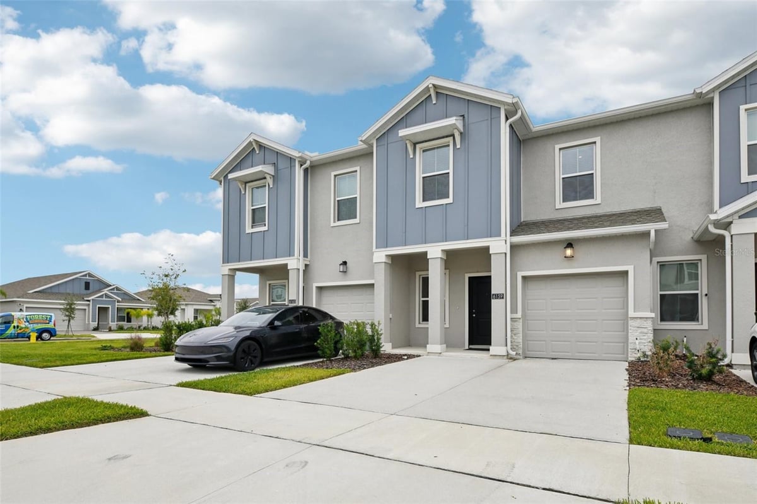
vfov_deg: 64.5
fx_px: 399
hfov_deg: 86.9
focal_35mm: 19
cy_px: 252
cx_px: 378
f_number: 8
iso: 400
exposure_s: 1/800
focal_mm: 19
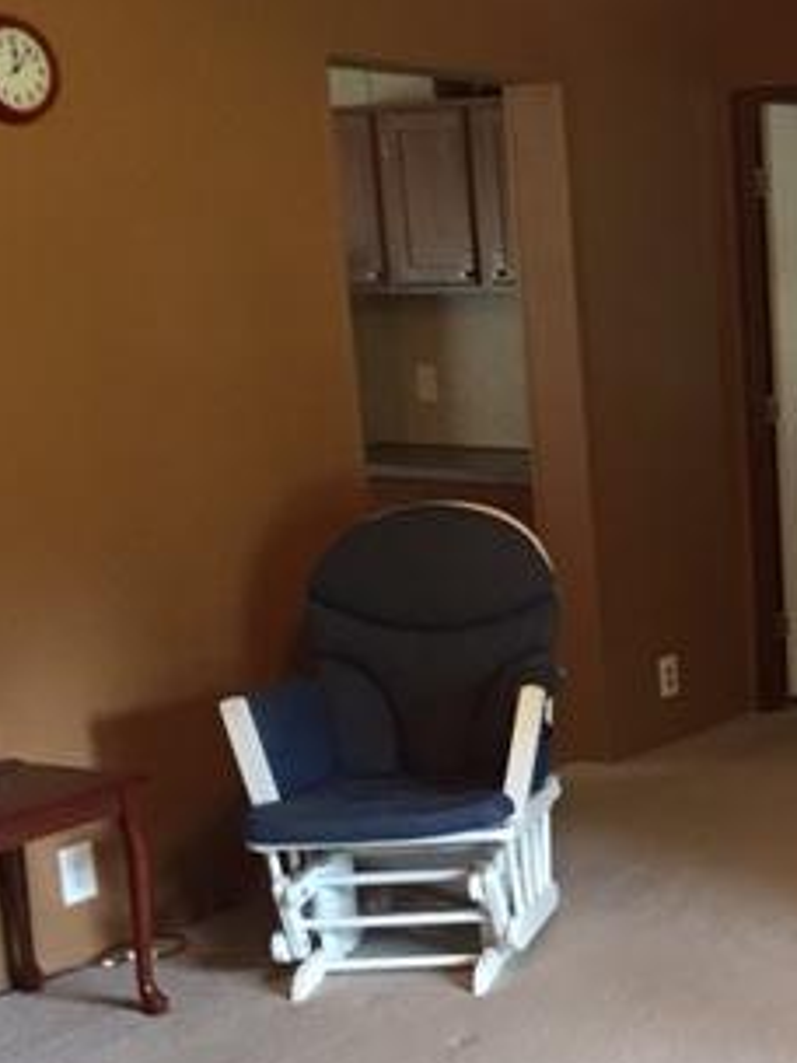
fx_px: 1873
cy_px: 664
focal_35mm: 61
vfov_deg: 31.5
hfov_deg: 21.9
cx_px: 996
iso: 250
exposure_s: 1/24
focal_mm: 4.15
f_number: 2.2
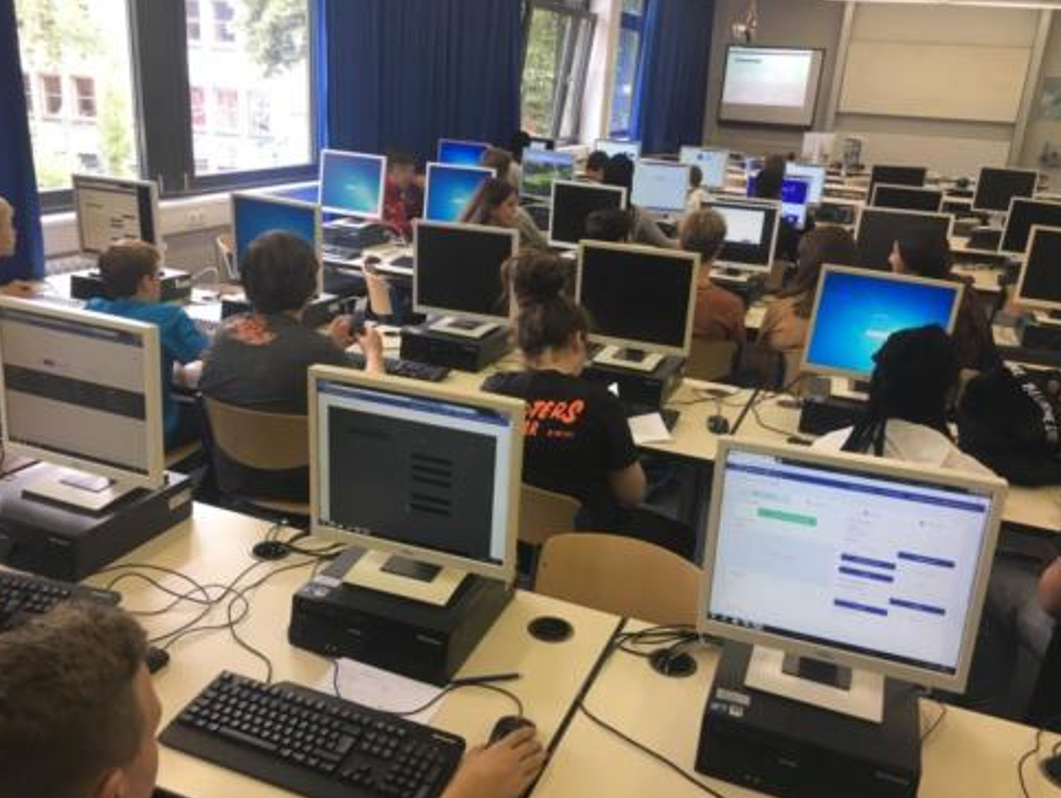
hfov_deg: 59.9
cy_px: 406
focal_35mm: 30
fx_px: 920
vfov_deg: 46.8
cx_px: 523
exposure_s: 1/33
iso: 32
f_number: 2.2
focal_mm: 4.15
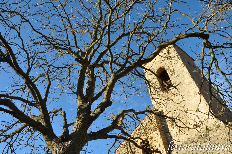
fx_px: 174
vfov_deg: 47.8
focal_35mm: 27
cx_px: 116
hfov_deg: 67.4
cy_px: 77
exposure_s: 1/500
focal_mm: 18
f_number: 11
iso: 1000
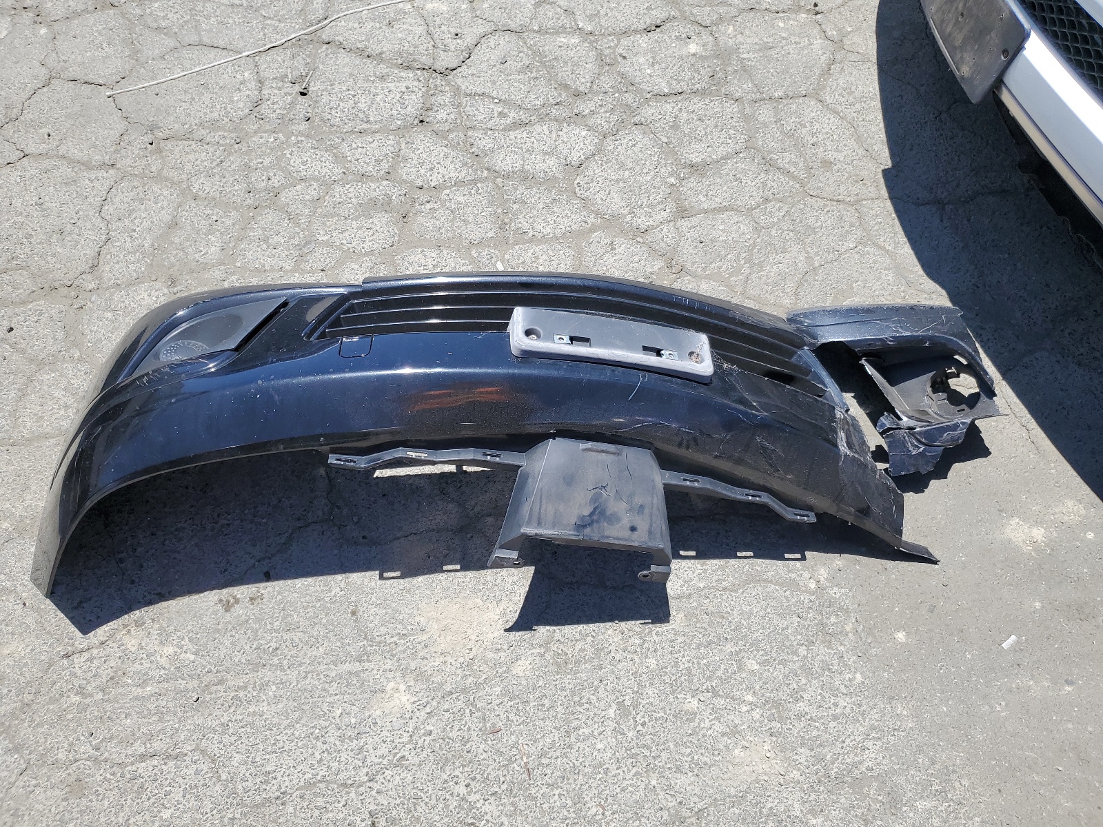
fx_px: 828
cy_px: 414
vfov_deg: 53.1
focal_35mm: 26
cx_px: 552
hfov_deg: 67.3
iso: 50
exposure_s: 1/2500
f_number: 1.5
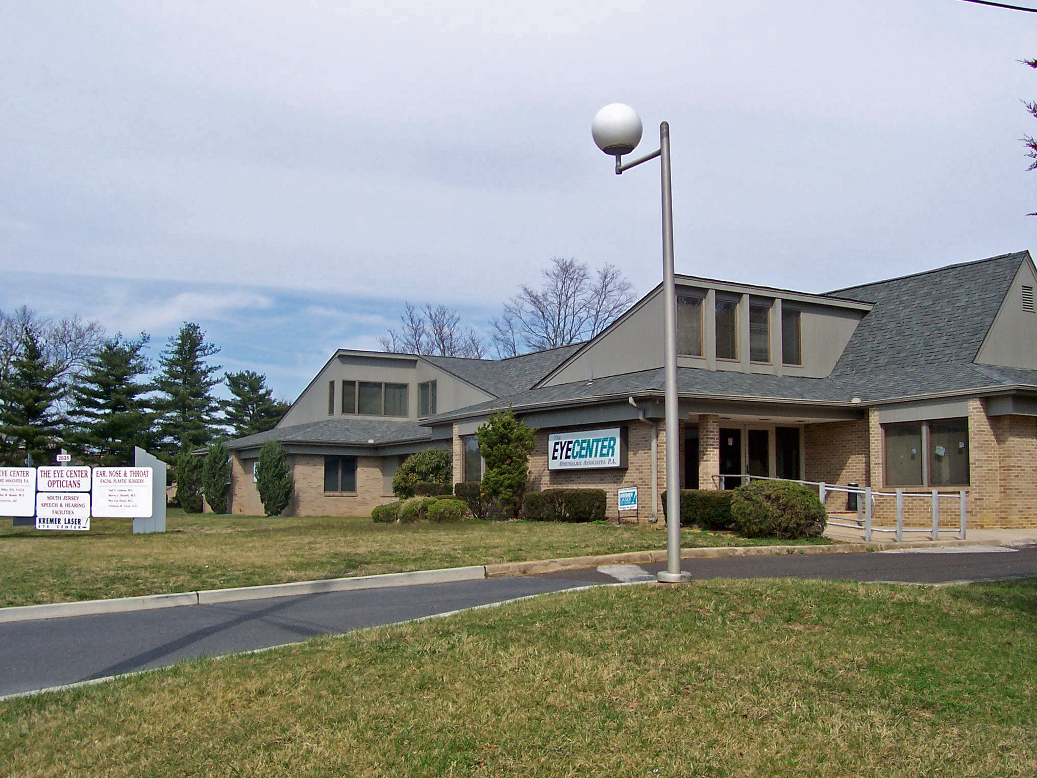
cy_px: 389
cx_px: 518
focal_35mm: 37
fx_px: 1108
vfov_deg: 38.7
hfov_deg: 50.1
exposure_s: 1/750
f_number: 5.6
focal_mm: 5.6
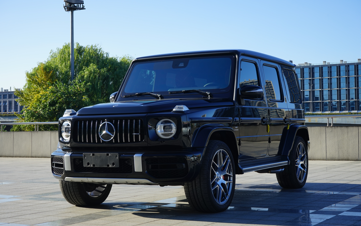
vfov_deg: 21.3
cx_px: 181
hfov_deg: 33.5
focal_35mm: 61
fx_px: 600
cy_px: 120
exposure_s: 1/80
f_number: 11
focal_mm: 59
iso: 100
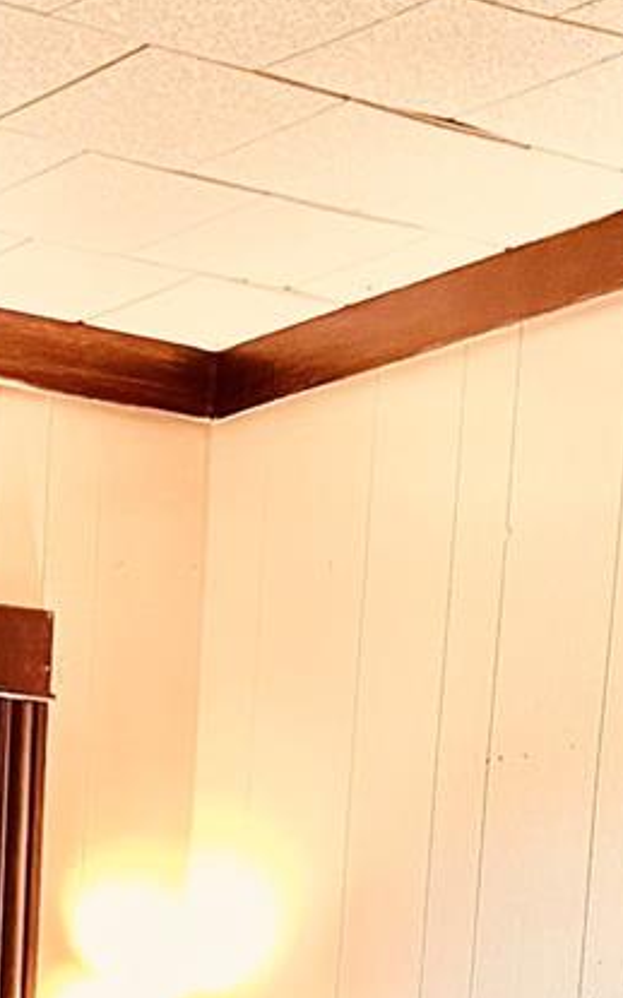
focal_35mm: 102
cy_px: 1753
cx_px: -303
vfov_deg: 17.1
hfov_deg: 12.2
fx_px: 2774
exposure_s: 1/60
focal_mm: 5.7
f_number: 1.5
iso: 250
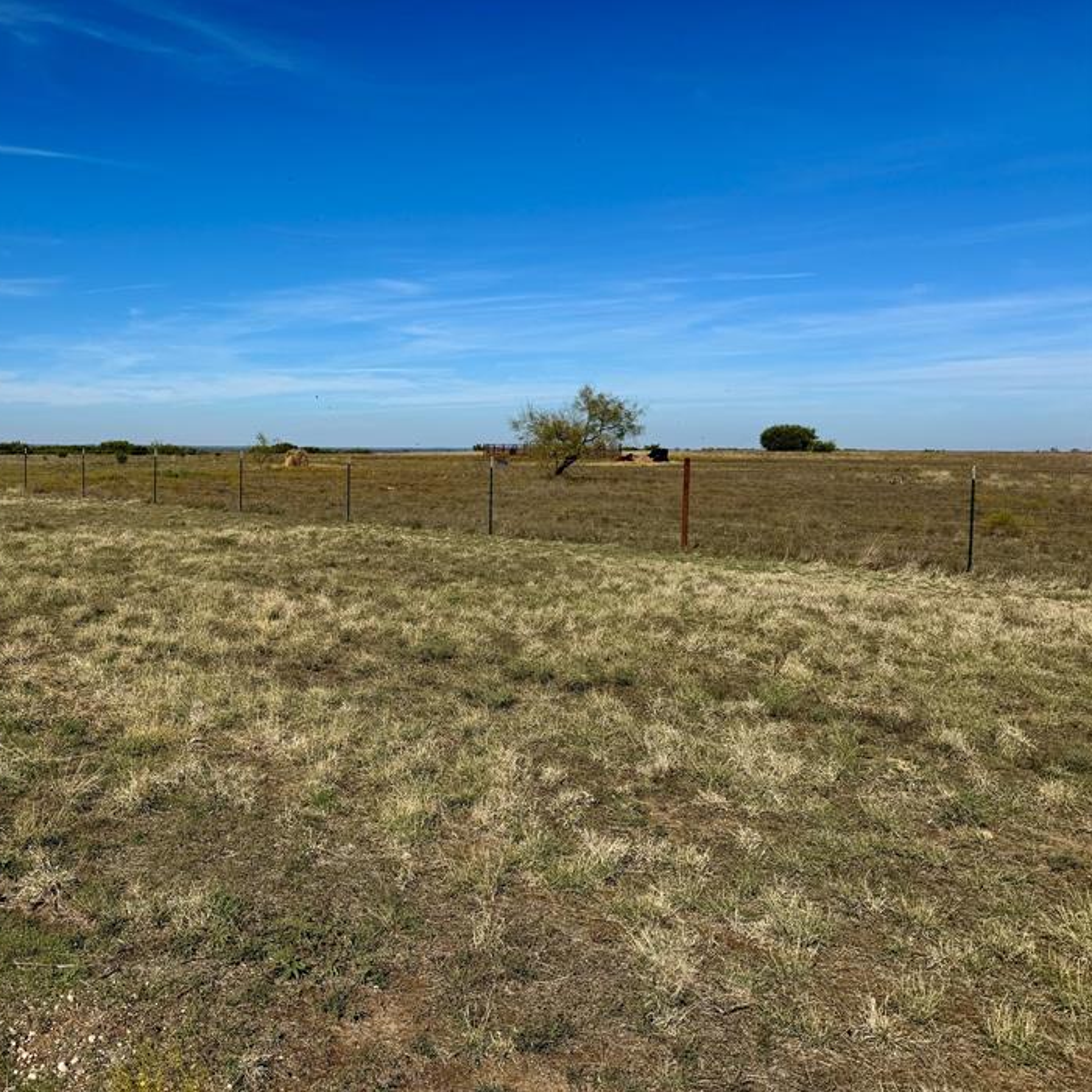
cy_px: 495
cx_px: 301
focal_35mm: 31
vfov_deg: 52.5
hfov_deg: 50.8
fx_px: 1106
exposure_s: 1/7937
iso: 80
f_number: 1.78
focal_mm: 6.76
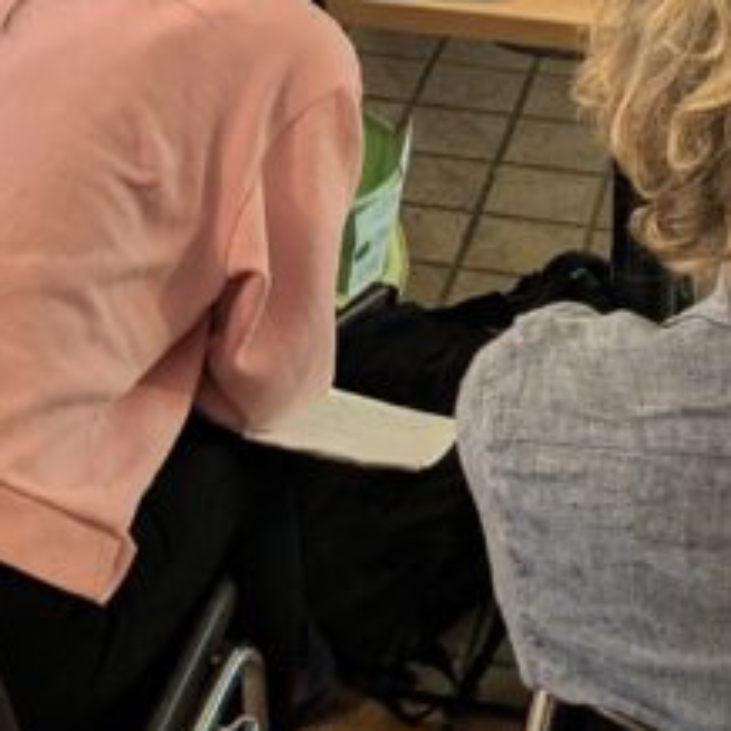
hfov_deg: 16.6
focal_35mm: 104
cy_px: -454
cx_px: 148
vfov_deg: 15.1
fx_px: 2485
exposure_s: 1/25
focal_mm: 5.43
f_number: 1.89
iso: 166
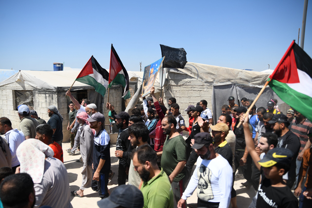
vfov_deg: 53.1
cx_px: 156
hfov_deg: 73.7
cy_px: 104
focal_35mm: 24
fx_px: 208
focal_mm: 24
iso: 200
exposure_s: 1/4000
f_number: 2.8
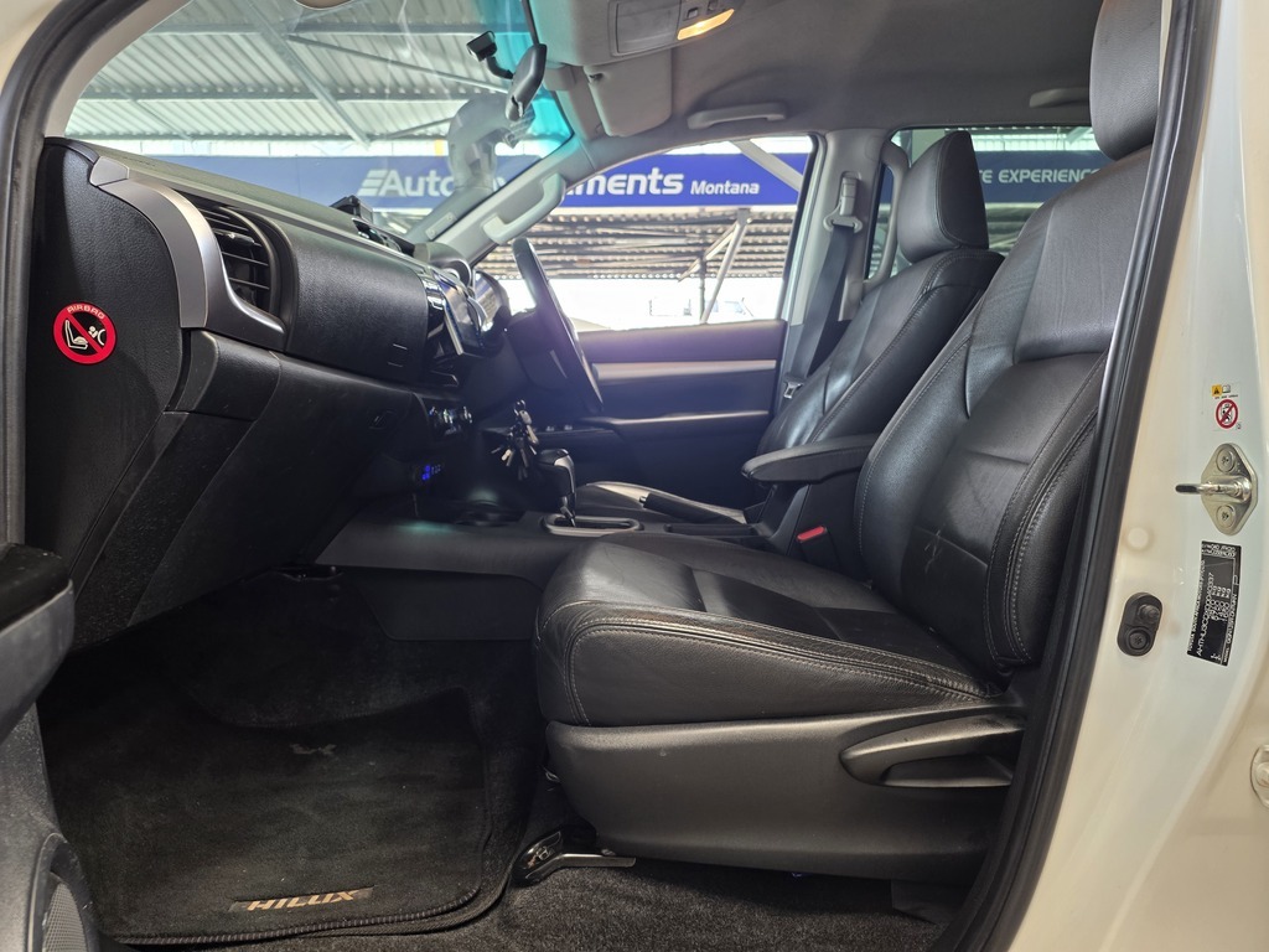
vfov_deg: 58.9
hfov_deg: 73.9
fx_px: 843
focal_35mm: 23
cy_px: 476
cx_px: 634
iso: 200
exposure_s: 1/100
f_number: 1.7
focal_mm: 6.25
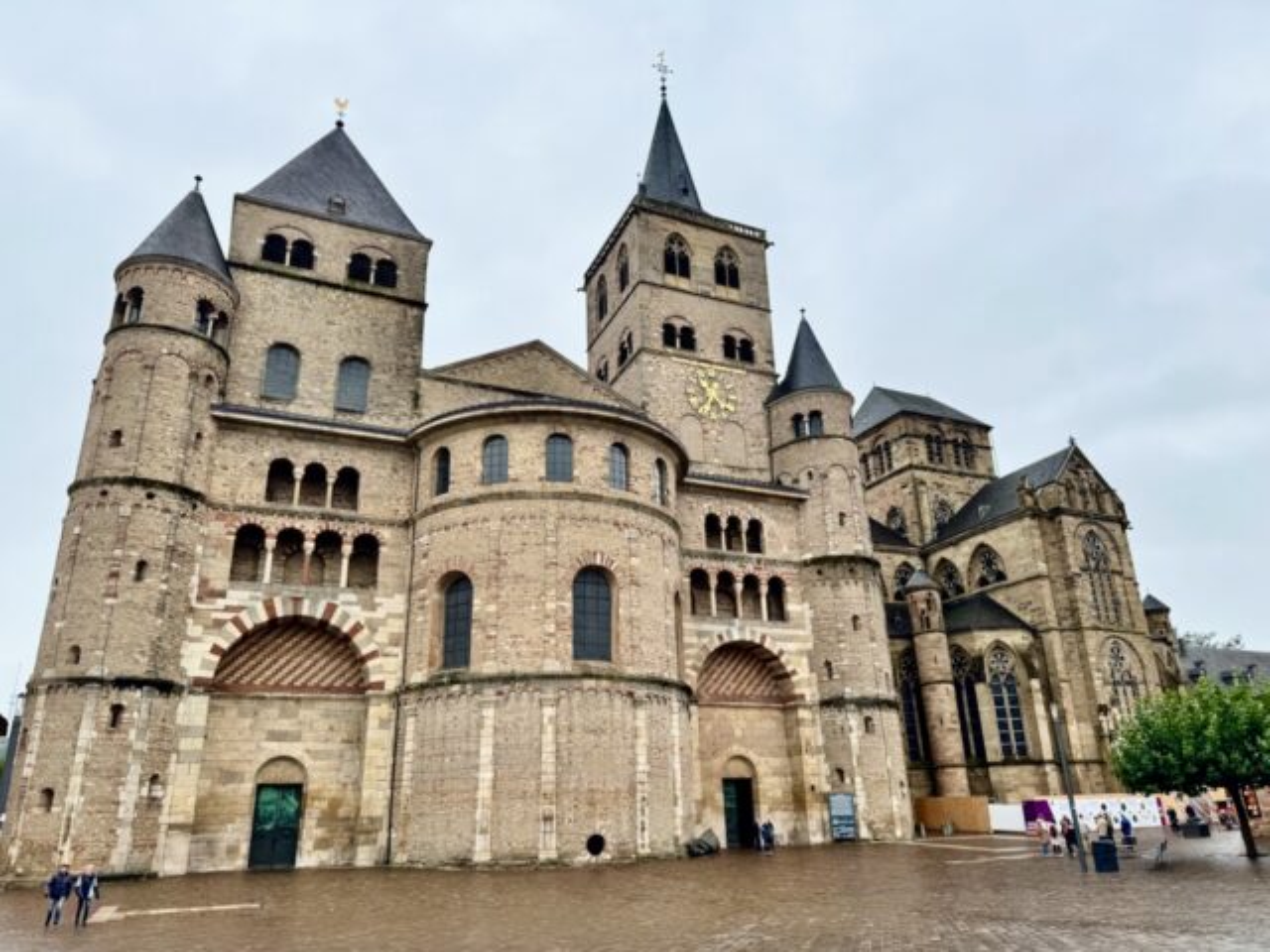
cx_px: 635
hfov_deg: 71.6
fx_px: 881
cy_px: 476
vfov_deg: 56.8
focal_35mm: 24
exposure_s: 1/2174
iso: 80
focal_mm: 6.76
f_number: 1.78
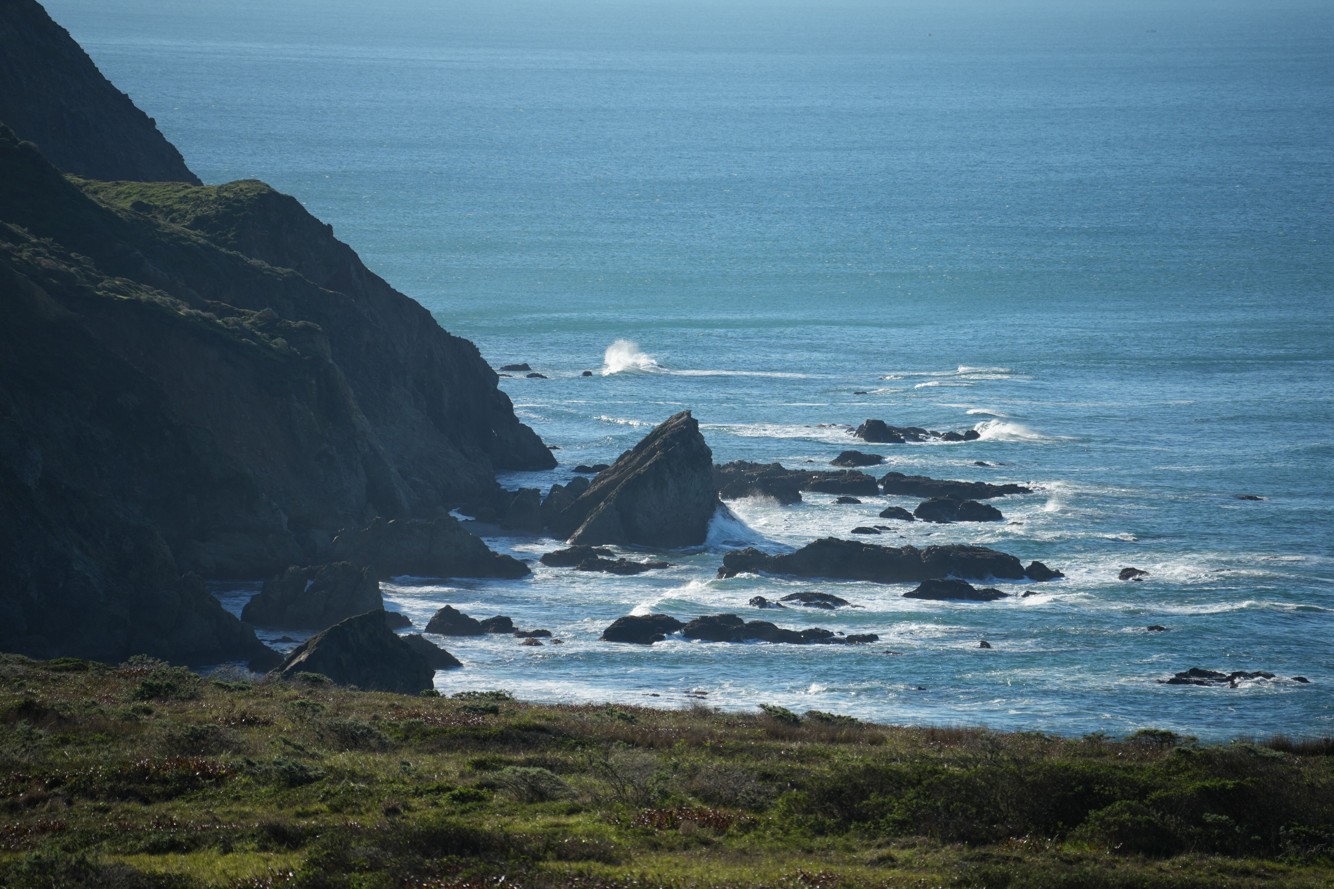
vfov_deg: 5.6
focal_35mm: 247
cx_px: 667
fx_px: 9152
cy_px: 444
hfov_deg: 8.3
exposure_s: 1/1250
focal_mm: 247
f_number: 7.1
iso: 320
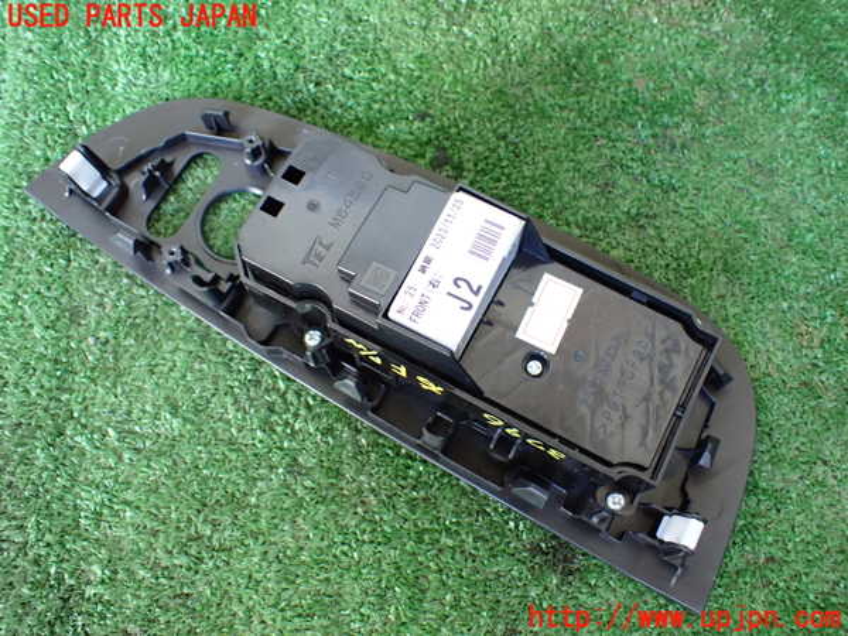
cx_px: 424
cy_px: 318
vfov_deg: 46.8
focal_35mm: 30
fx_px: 735
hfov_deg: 60.0
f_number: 2.3
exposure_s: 1/80
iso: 800
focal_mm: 5.4
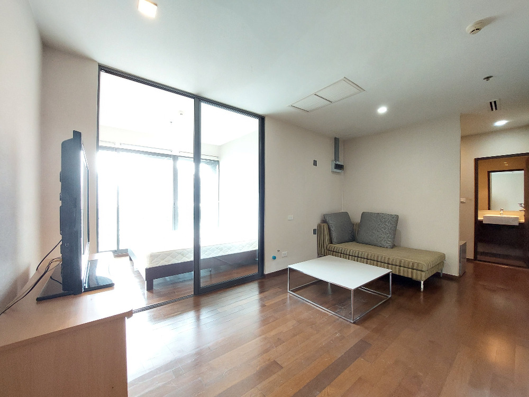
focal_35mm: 13
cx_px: 264
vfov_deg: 89.9
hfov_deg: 106.2
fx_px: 199
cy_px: 198
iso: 400
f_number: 2.2
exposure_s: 1/33
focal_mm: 1.74
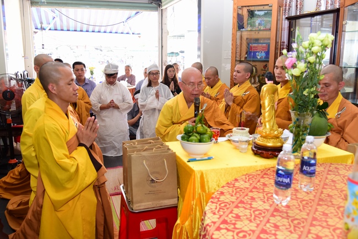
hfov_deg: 60.3
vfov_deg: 42.4
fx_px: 308
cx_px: 179
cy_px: 120
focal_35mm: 31
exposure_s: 1/100
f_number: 4.5
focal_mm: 31
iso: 800
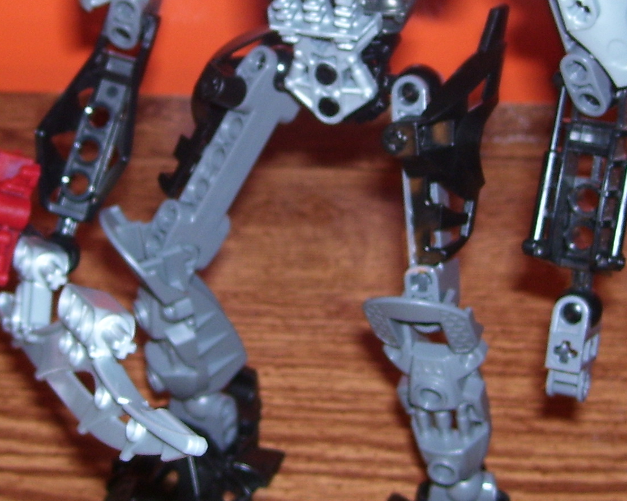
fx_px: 1558
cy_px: 136
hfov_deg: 22.7
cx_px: 268
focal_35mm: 84
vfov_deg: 18.2
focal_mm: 6
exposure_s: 1/60
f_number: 2.7
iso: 80
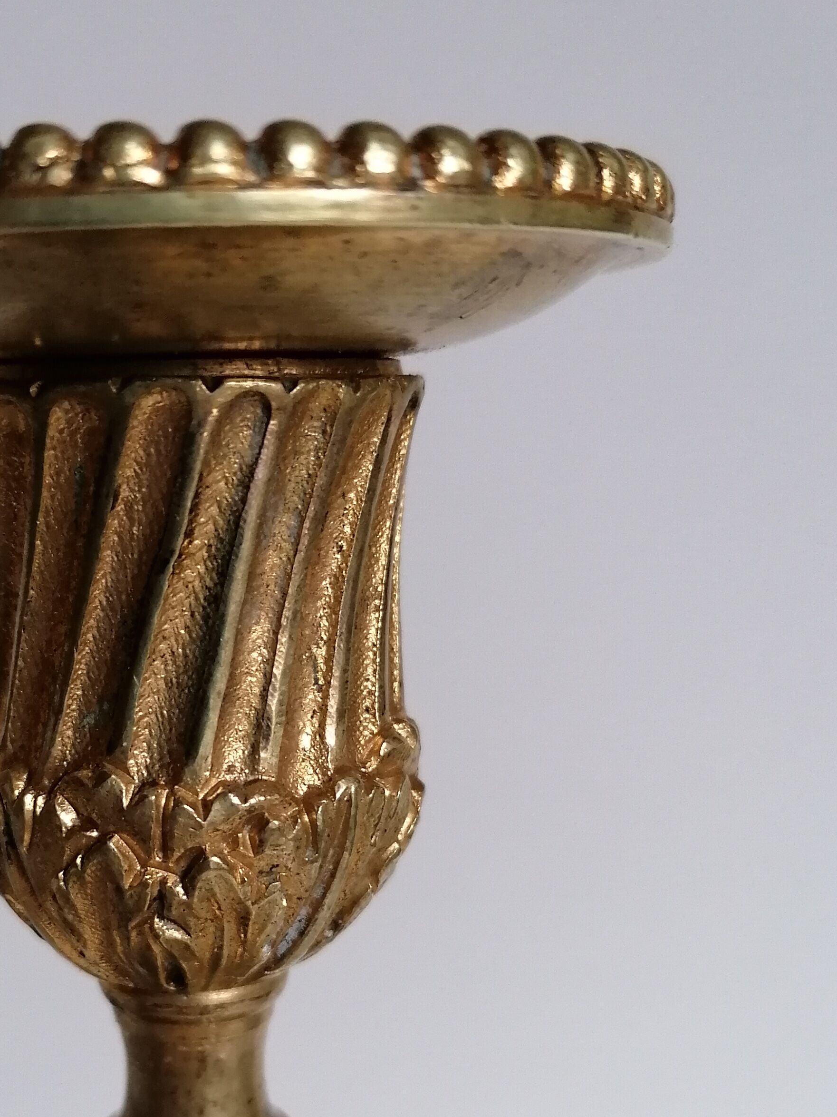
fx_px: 1483
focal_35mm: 46
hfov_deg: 31.0
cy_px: 789
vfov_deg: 40.5
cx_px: 211
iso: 250
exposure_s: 1/100
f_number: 1.8
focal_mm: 4.75
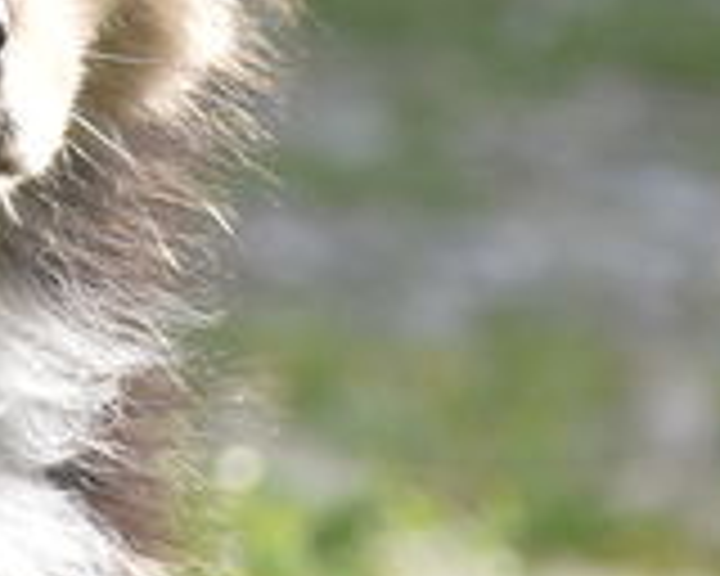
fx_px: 26253
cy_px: -27
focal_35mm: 1232
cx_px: -308
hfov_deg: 1.6
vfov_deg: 1.3
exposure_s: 1/125
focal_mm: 140
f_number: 8
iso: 220
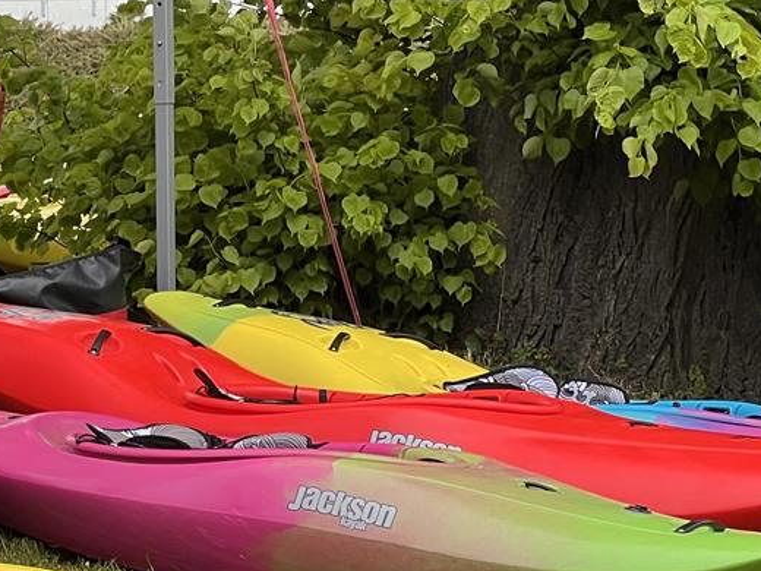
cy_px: 283
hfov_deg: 8.8
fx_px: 4880
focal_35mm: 222
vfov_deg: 6.7
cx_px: -280
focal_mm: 9
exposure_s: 1/240
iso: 32
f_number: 2.8
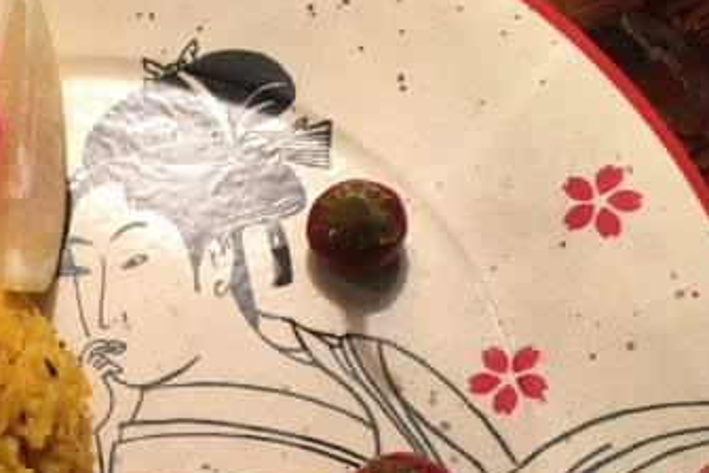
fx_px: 1201
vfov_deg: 21.5
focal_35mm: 61
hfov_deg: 31.3
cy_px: 467
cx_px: 68
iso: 50
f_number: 2.2
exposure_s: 1/33
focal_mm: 4.15
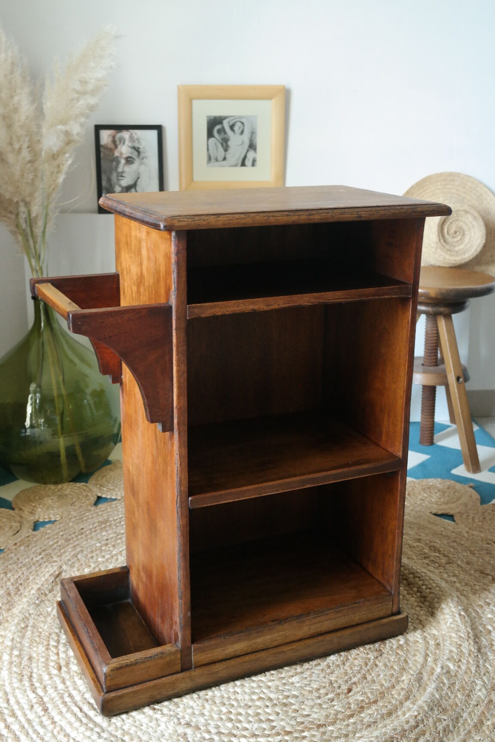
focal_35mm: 43
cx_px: 248
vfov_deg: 45.4
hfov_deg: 31.2
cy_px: 371
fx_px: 887
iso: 1600
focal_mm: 28
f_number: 5.6
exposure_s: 1/25
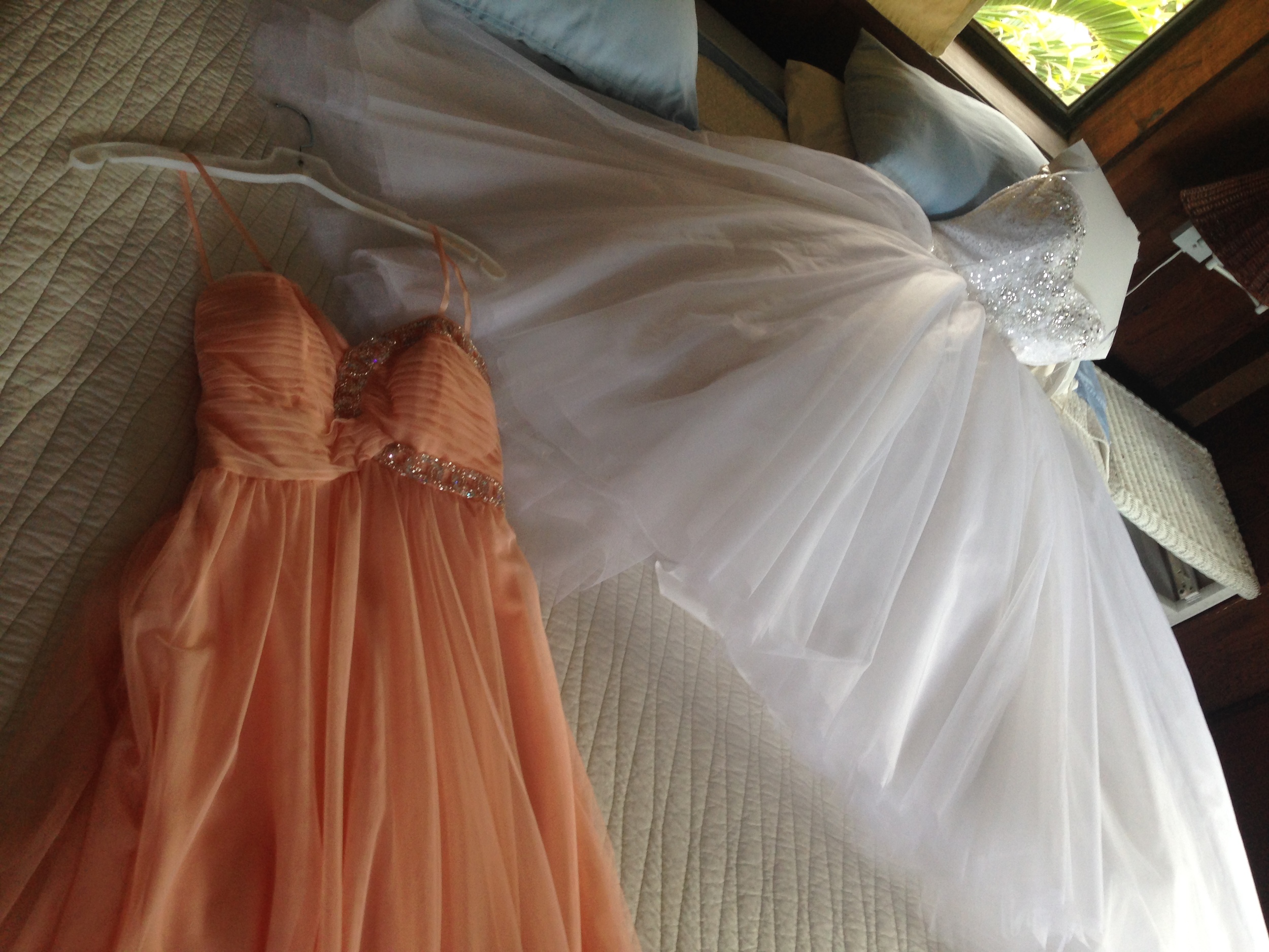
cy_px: 476
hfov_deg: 55.4
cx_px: 634
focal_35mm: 33
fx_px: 1210
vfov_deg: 42.9
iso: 64
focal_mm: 4.12
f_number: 2.4
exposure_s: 1/20
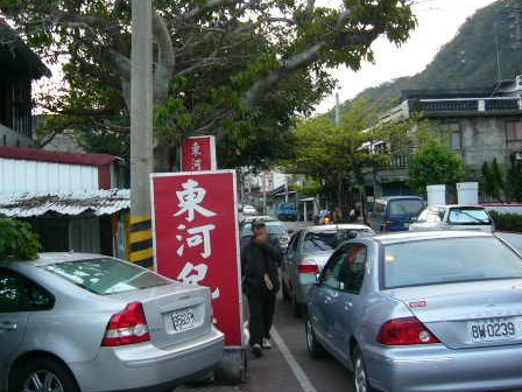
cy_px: 155
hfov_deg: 37.7
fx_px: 754
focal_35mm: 50
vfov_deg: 29.0
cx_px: 167
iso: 100
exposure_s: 1/25
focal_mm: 5.8
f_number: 2.8
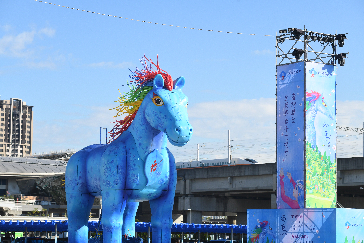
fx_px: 1112
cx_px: 182
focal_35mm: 110
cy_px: 122
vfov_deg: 12.5
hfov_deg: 18.6
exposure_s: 1/1000
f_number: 8
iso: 400
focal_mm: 110
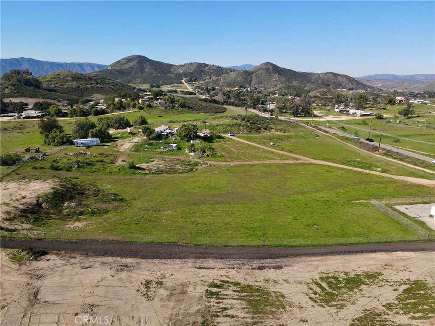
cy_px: 163
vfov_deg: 56.8
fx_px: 302
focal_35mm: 24
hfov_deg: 71.6
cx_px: 218
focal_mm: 4.5
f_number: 2.8
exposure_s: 1/725
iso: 100
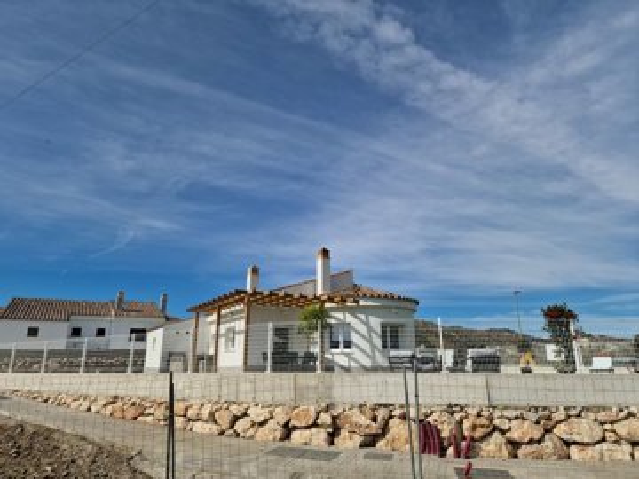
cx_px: 320
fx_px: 425
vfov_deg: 58.9
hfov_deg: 73.9
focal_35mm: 23
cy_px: 240
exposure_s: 1/2584
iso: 50
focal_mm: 6.4
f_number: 1.8
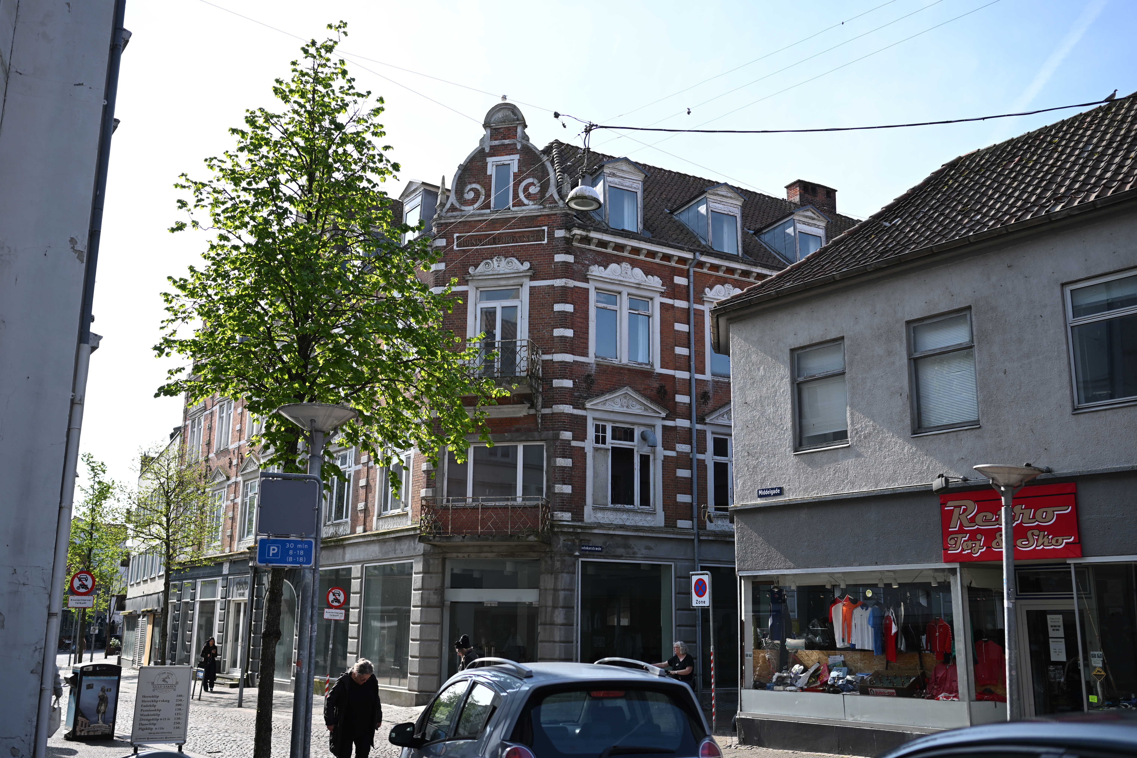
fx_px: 1105
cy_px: 379
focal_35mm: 35
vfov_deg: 37.9
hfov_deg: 54.4
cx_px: 568
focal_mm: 35
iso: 140
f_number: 2.5
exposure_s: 1/2000
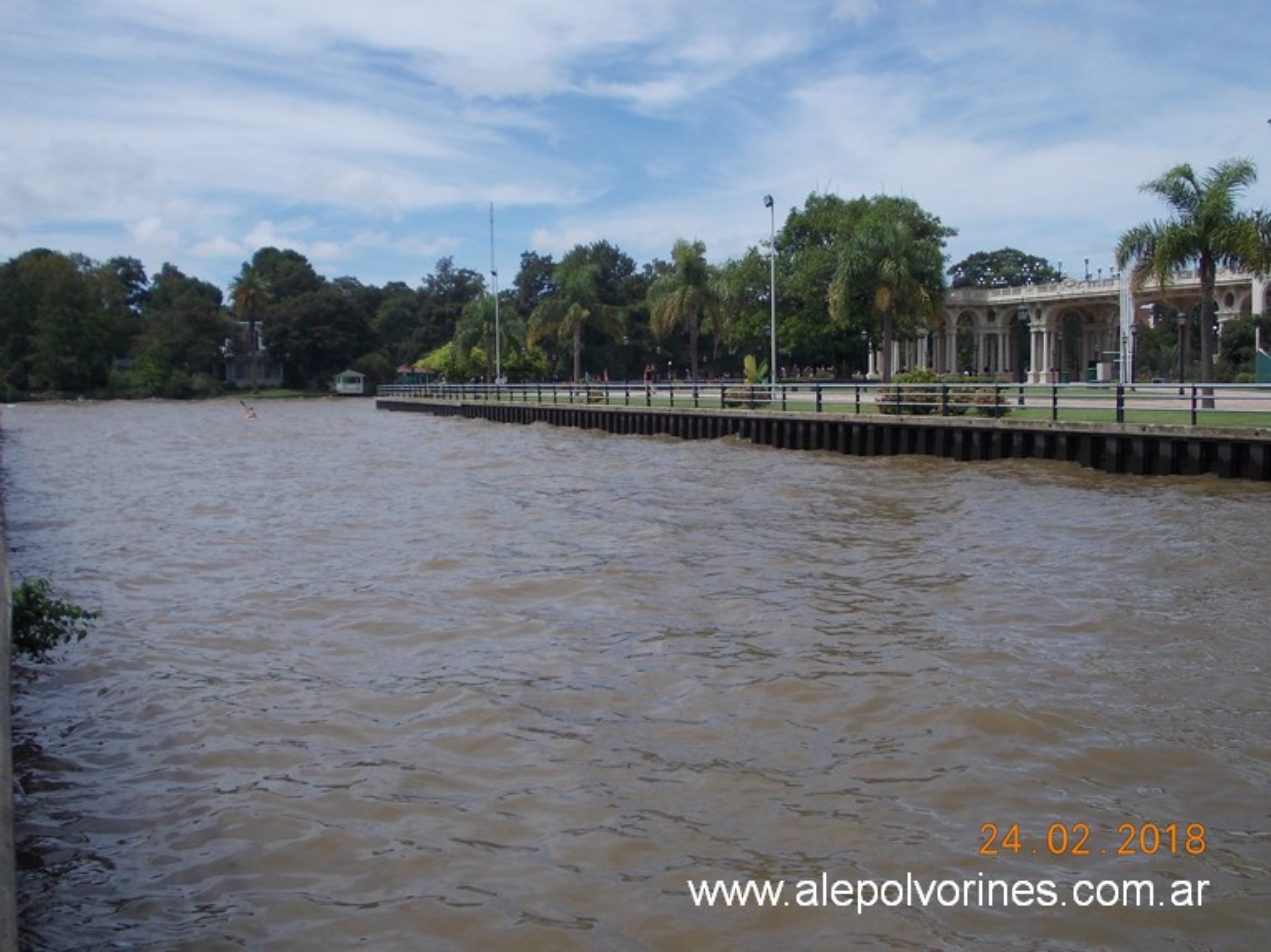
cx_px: 636
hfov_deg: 49.0
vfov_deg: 37.7
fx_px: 1395
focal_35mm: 38
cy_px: 476
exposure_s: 1/400
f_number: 6.2
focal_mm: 5.3
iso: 80
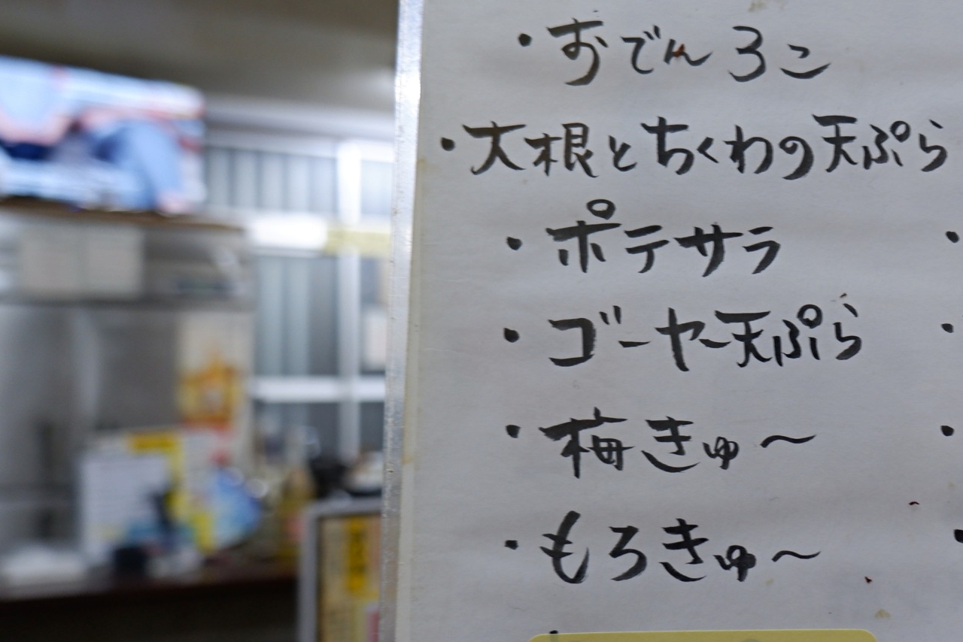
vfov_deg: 29.2
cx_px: 925
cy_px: 344
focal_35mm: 46
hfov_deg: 38.7
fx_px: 1231
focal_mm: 15
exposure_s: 1/25
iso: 250
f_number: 3.5
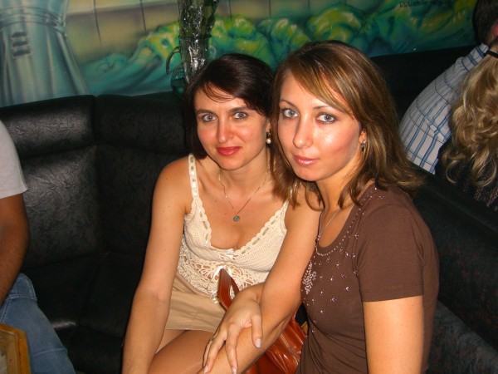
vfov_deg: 37.7
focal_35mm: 38
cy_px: 187
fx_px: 547
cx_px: 249
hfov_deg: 49.0
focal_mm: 7.9
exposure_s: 1/60
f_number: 2.8
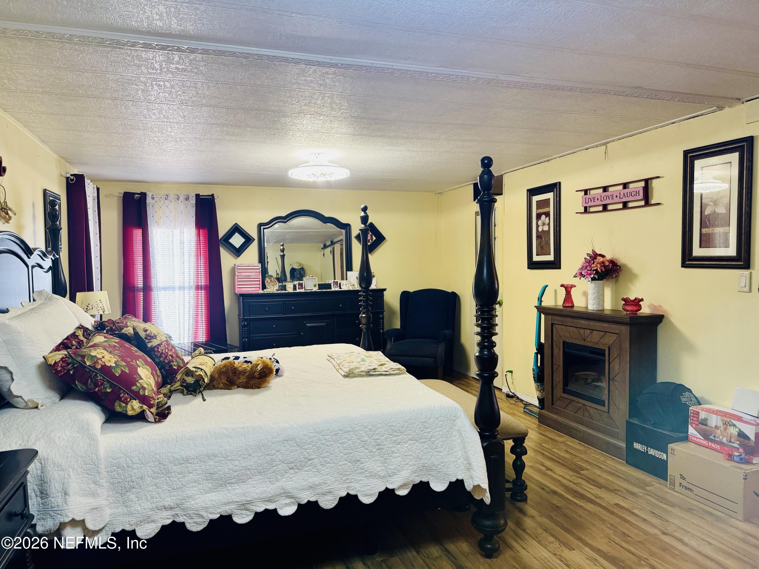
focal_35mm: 24
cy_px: 284
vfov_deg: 56.8
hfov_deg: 71.6
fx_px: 526
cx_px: 380
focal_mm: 6.76
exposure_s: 1/81
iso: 200
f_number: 1.78
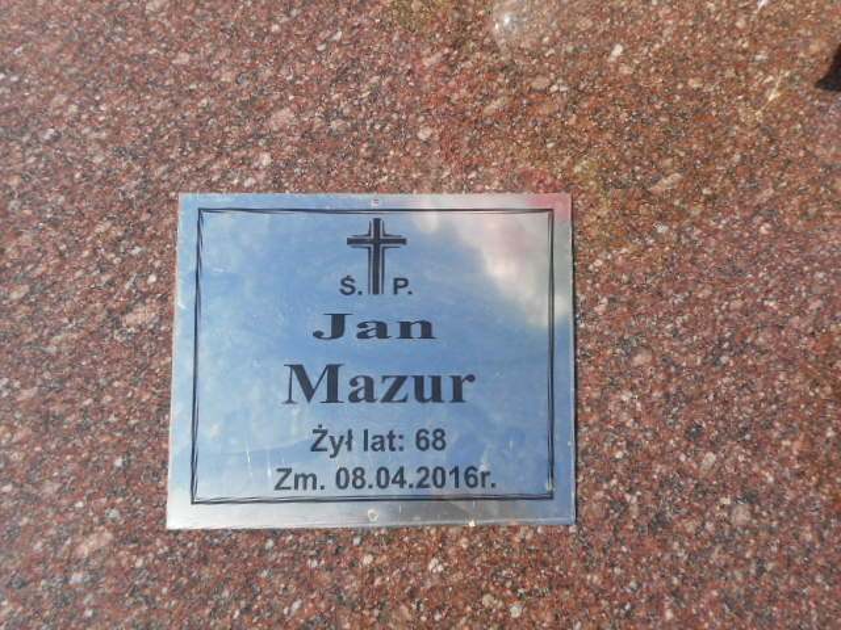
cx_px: 420
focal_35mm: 25
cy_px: 315
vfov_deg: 54.9
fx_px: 607
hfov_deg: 69.4
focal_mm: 4.5
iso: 80
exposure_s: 1/400
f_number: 3.7
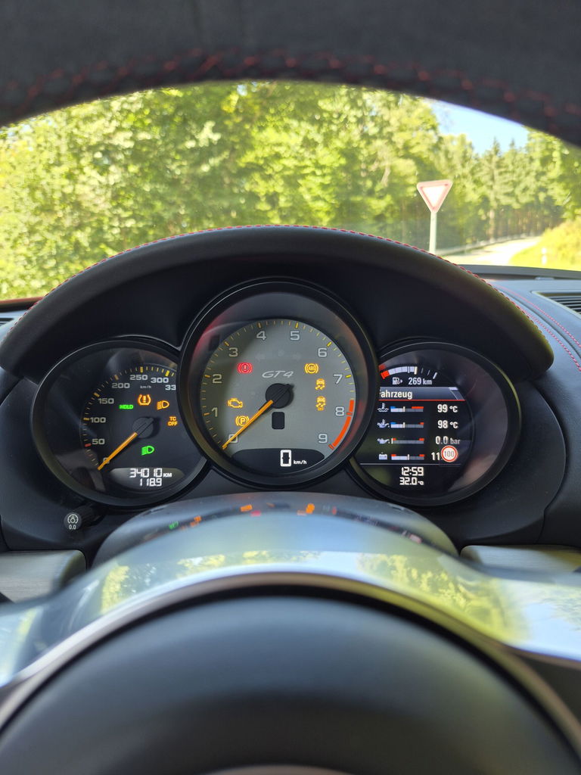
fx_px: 515
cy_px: 388
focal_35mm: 23
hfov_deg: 58.9
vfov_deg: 73.9
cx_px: 290
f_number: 1.8
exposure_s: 1/63
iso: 32
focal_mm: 5.4
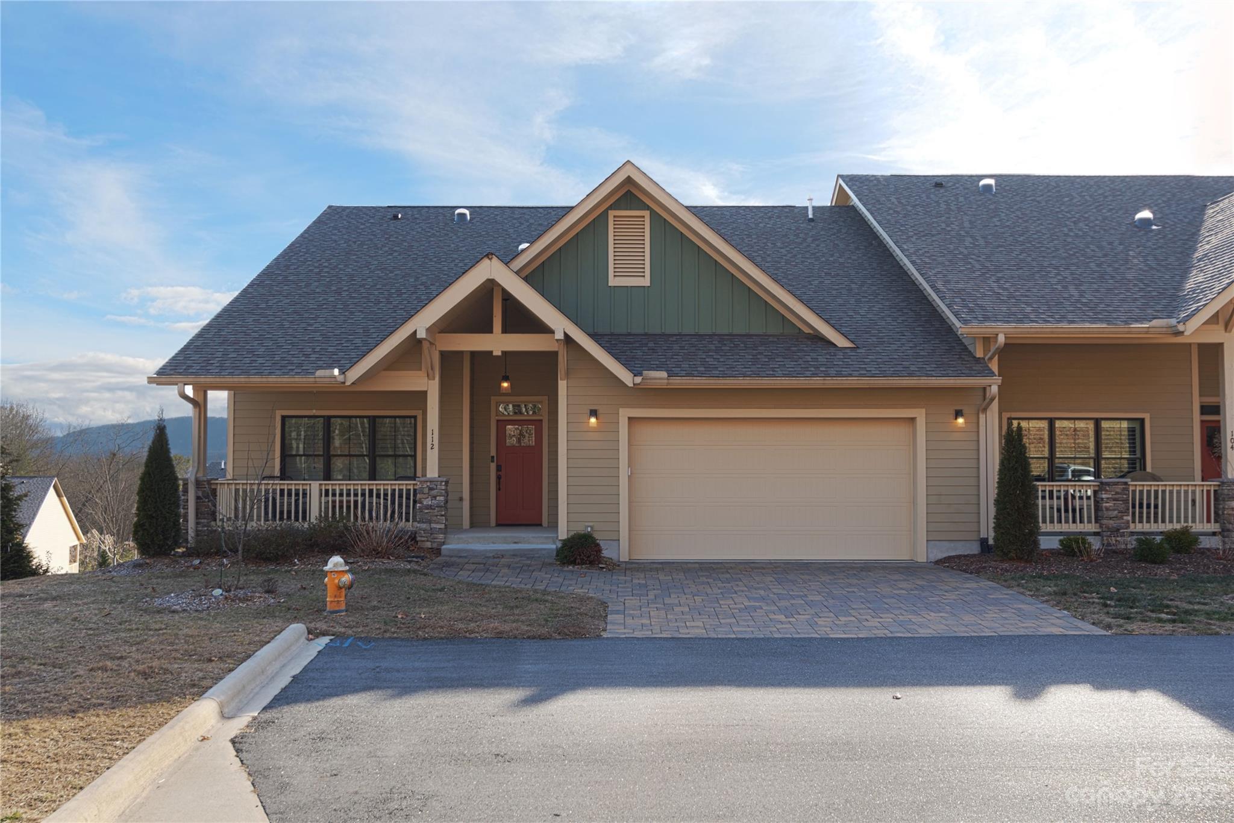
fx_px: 1097
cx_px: 617
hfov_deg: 58.7
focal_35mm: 32
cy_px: 412
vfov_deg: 41.1
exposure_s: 1/60
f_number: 7.1
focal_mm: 32
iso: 100
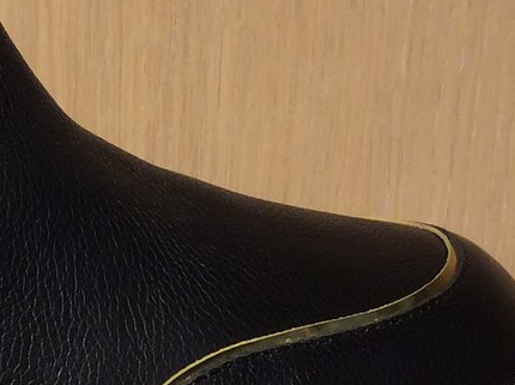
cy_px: 147
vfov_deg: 12.4
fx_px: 1767
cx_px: -196
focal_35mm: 119
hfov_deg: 15.6
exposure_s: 1/50
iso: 50
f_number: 2.4
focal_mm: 3.3
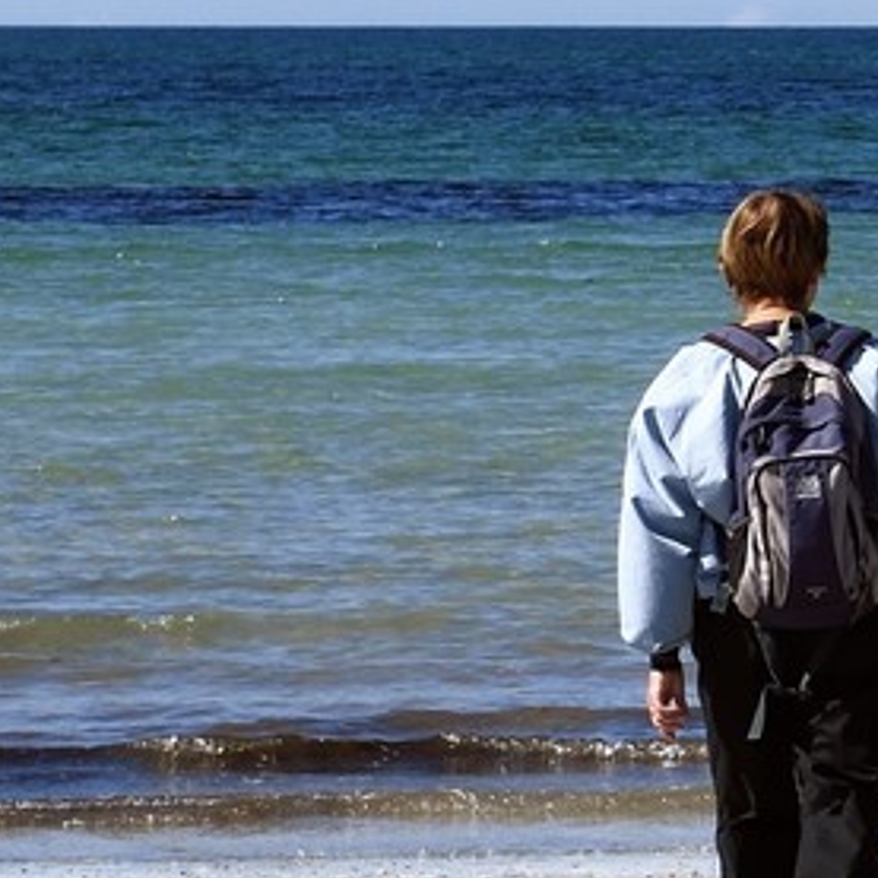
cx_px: 2216
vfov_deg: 5.5
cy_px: 475
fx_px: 9154
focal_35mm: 319
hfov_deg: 5.3
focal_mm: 65
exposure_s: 1/400
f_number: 11
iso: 200
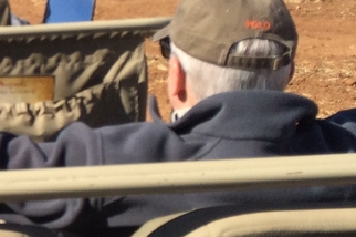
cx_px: -250
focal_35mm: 120
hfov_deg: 15.2
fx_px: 1185
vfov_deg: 11.4
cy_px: 78
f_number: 2.2
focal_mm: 4.15
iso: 32
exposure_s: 1/1866
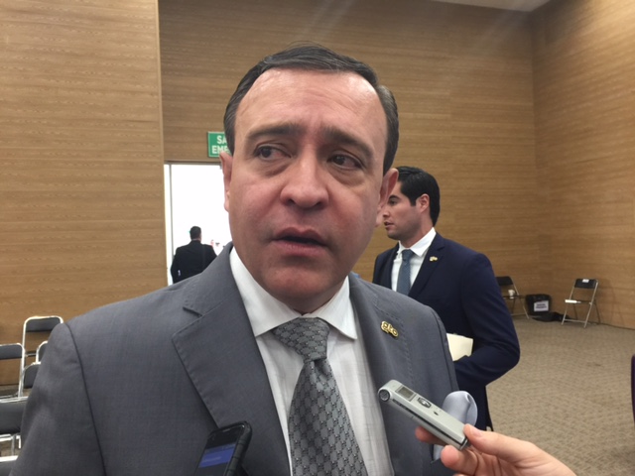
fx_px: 532
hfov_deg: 61.7
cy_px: 238
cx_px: 318
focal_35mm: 29
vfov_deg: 48.2
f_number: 2.2
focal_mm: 4.15
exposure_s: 1/15
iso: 64
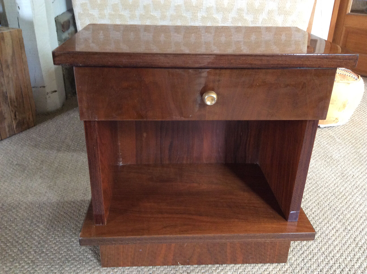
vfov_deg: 44.1
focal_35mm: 32
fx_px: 339
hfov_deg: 56.9
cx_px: 184
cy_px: 137
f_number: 2.4
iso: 160
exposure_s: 1/25
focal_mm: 3.3
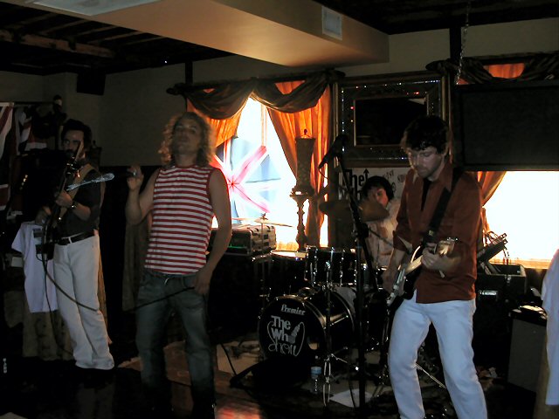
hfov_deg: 50.1
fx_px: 597
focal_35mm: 37
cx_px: 280
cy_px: 210
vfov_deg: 38.7
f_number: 2.7
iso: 100
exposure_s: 1/30
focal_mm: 5.6
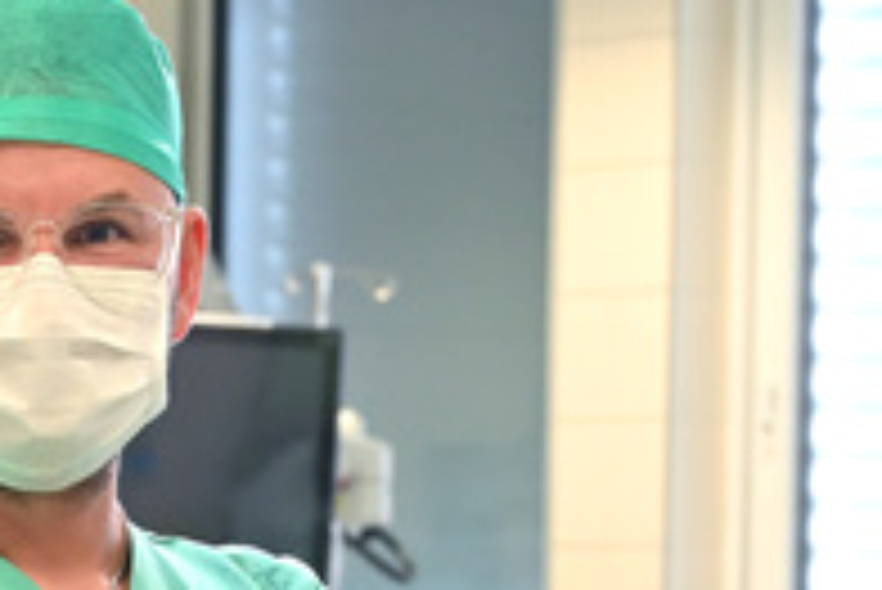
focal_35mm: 196
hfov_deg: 10.5
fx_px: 4805
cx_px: 171
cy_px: 759
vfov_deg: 7.0
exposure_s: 1/40
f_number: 4.5
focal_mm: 48
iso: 1000
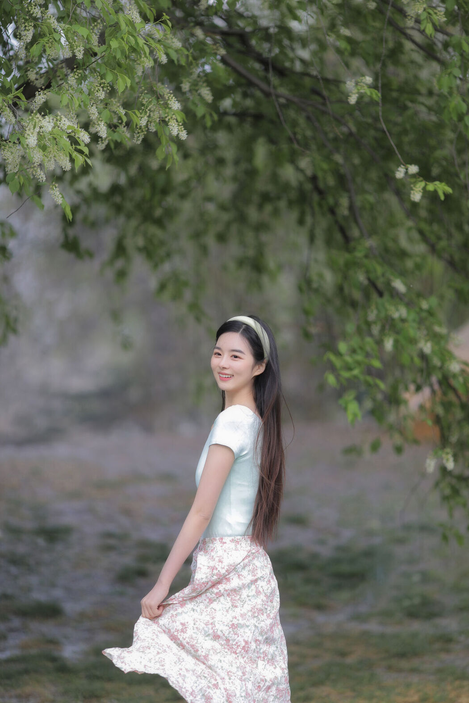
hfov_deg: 9.5
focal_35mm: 145
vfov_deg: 14.2
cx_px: 234
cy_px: 352
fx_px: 2833
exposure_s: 1/500
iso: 100
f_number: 2
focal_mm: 135
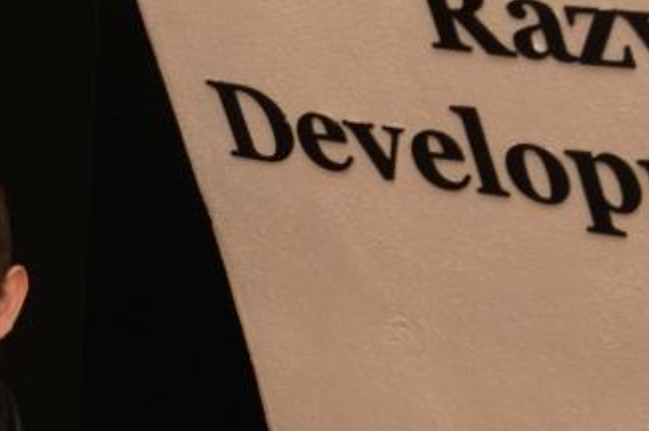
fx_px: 6177
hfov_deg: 5.9
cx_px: -608
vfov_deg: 4.0
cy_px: 645
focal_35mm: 343
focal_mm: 50
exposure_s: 1/160
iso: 1000
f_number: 4
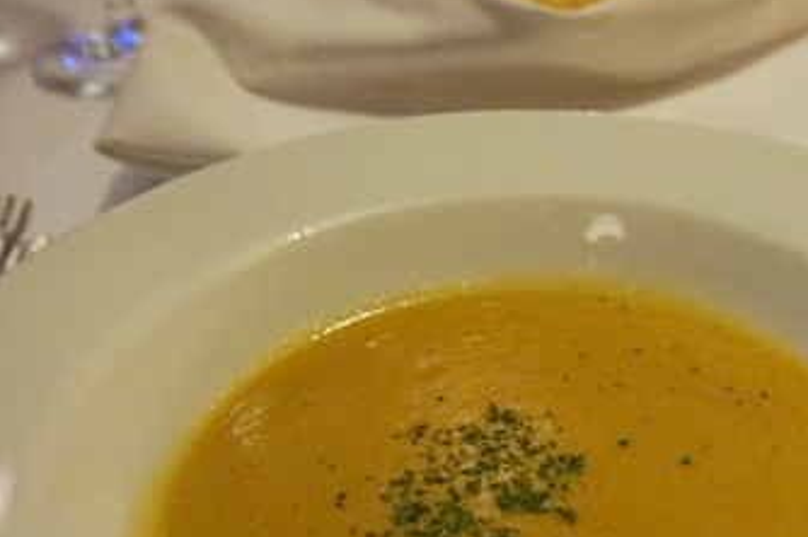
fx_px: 1031
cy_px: 418
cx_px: 578
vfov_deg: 28.6
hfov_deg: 41.8
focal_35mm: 46
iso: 3200
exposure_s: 1/50
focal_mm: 16
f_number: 3.5
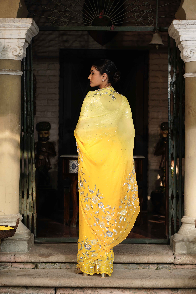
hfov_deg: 16.1
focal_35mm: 85
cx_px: 98
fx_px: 694
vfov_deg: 23.9
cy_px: 147
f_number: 4.5
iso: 640
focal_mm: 85
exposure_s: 1/640
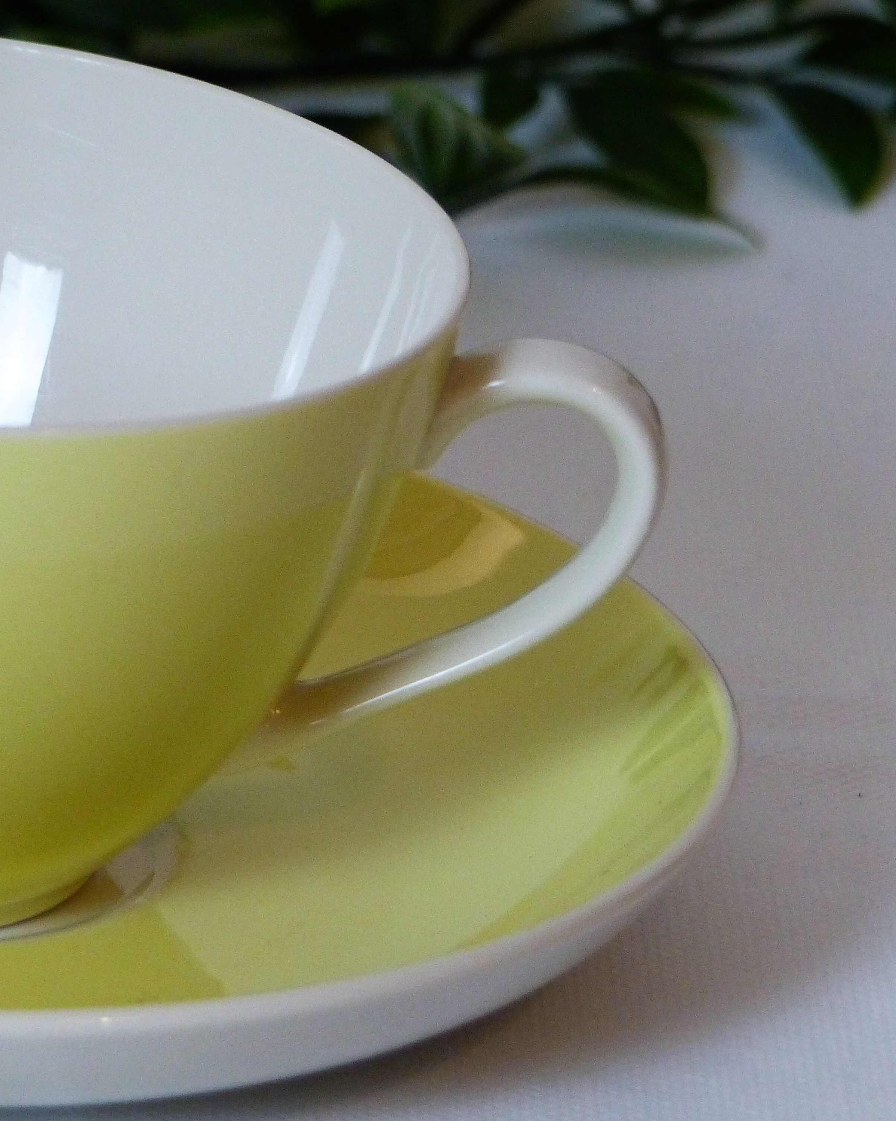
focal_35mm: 400
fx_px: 13261
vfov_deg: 4.8
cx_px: 469
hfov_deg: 3.9
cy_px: 561
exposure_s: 1/80
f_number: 2.8
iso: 400
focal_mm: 50.2
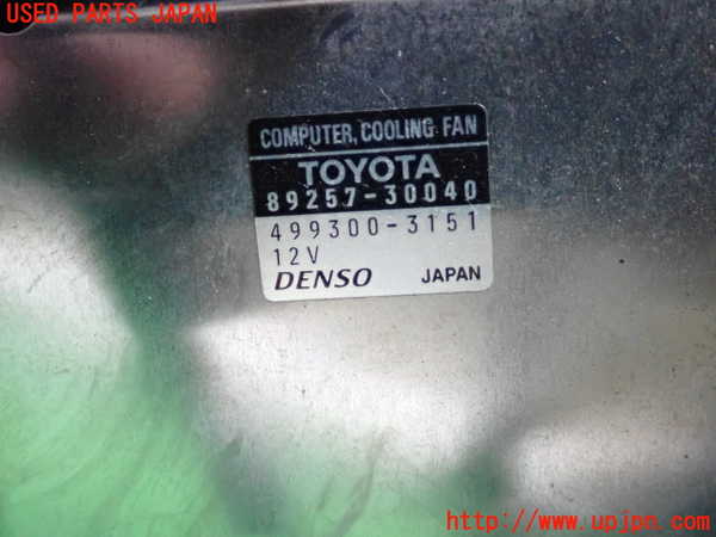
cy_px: 268
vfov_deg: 30.9
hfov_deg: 40.4
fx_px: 972
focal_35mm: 47
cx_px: 358
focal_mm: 8.4
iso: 3200
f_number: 3.1
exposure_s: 1/250
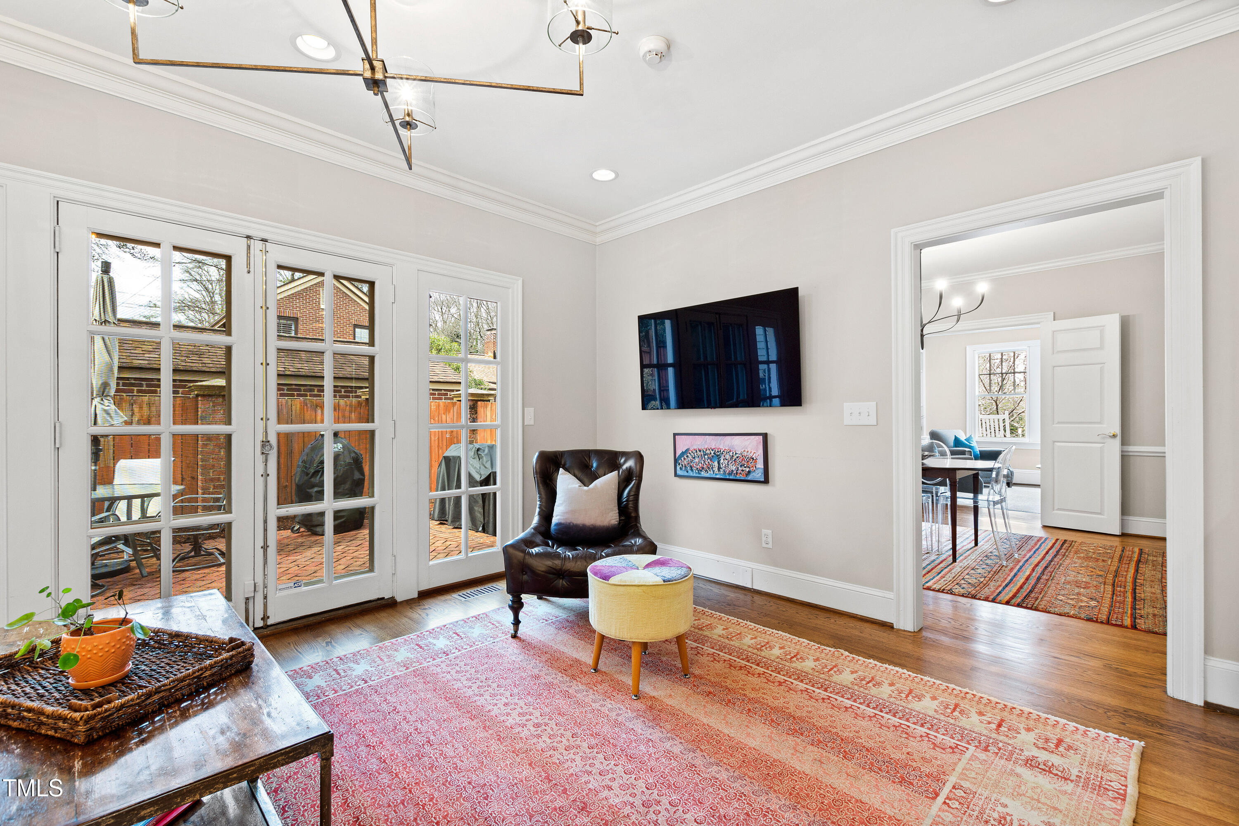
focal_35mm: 15
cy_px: 413
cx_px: 620
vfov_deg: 77.3
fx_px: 516
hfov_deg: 100.4
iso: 100
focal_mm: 10
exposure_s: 1/1.25
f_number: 8
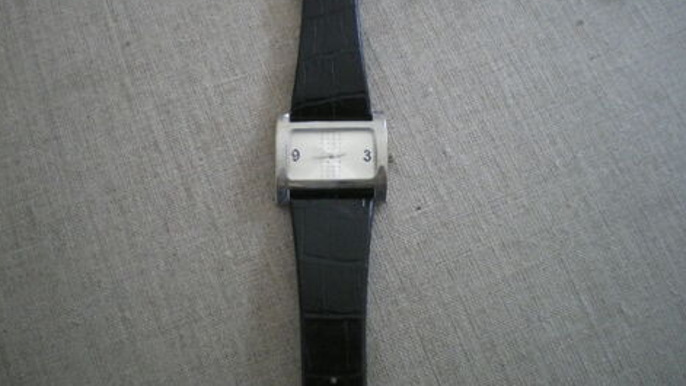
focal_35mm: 40
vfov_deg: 29.6
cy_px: 149
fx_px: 728
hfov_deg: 50.5
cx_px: 341
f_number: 3.1
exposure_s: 1/50
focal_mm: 6.3
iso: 500
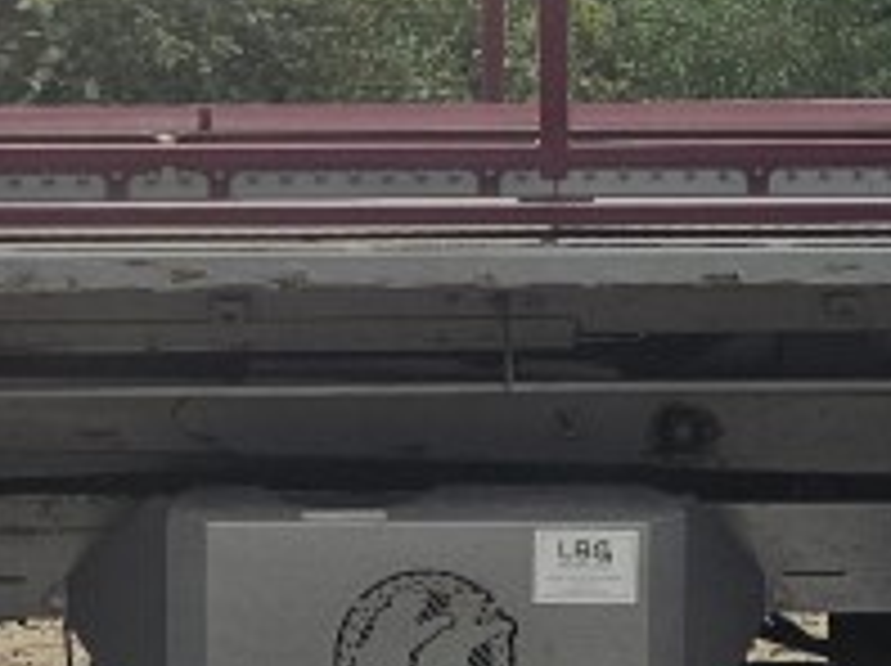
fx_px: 3059
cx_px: 423
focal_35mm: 119
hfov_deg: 16.6
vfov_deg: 12.4
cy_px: 148
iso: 32
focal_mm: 5.4
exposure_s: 1/501
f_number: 1.8
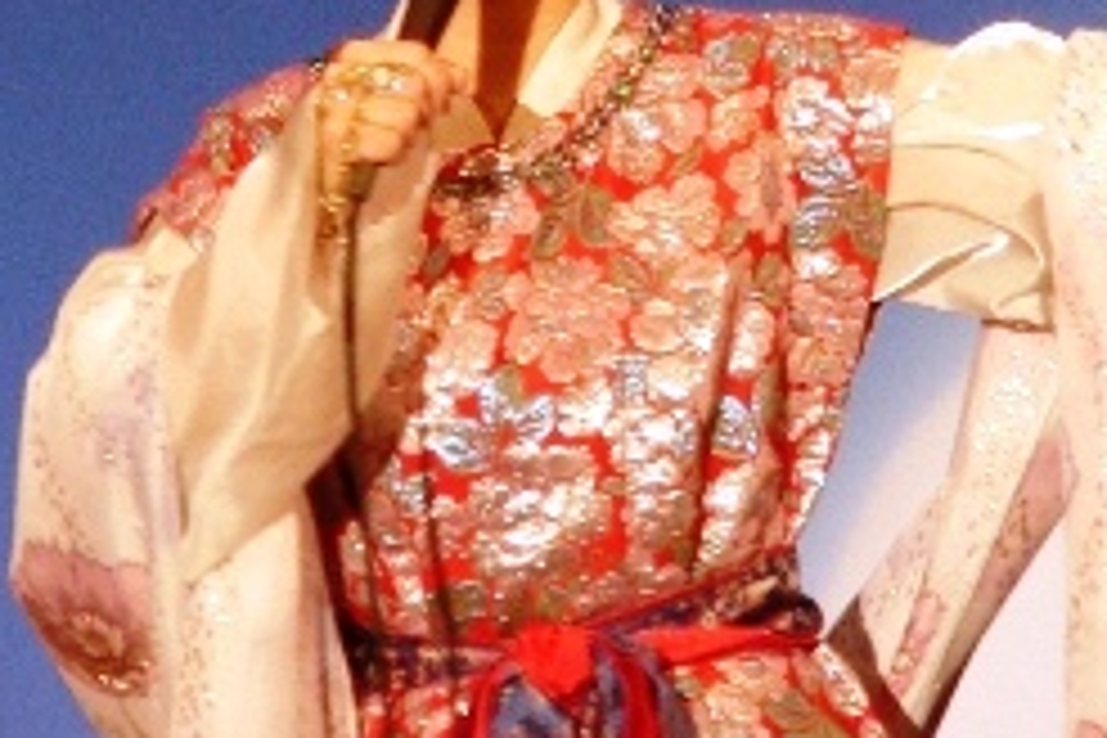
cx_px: 531
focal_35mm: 794
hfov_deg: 2.6
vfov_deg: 1.7
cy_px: 194
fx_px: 24414
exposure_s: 1/30
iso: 200
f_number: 2.8
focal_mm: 55.2
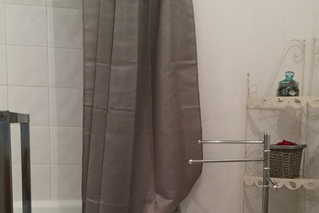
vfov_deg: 22.8
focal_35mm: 58
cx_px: 188
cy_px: 191
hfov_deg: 34.4
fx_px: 514
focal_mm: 3.3
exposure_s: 1/33
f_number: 2.4
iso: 125
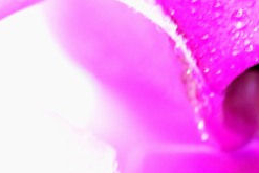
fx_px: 2088
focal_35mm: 290
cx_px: 321
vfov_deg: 4.7
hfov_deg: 7.0
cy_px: 39
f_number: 8
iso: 2000
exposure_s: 1/40
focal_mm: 70
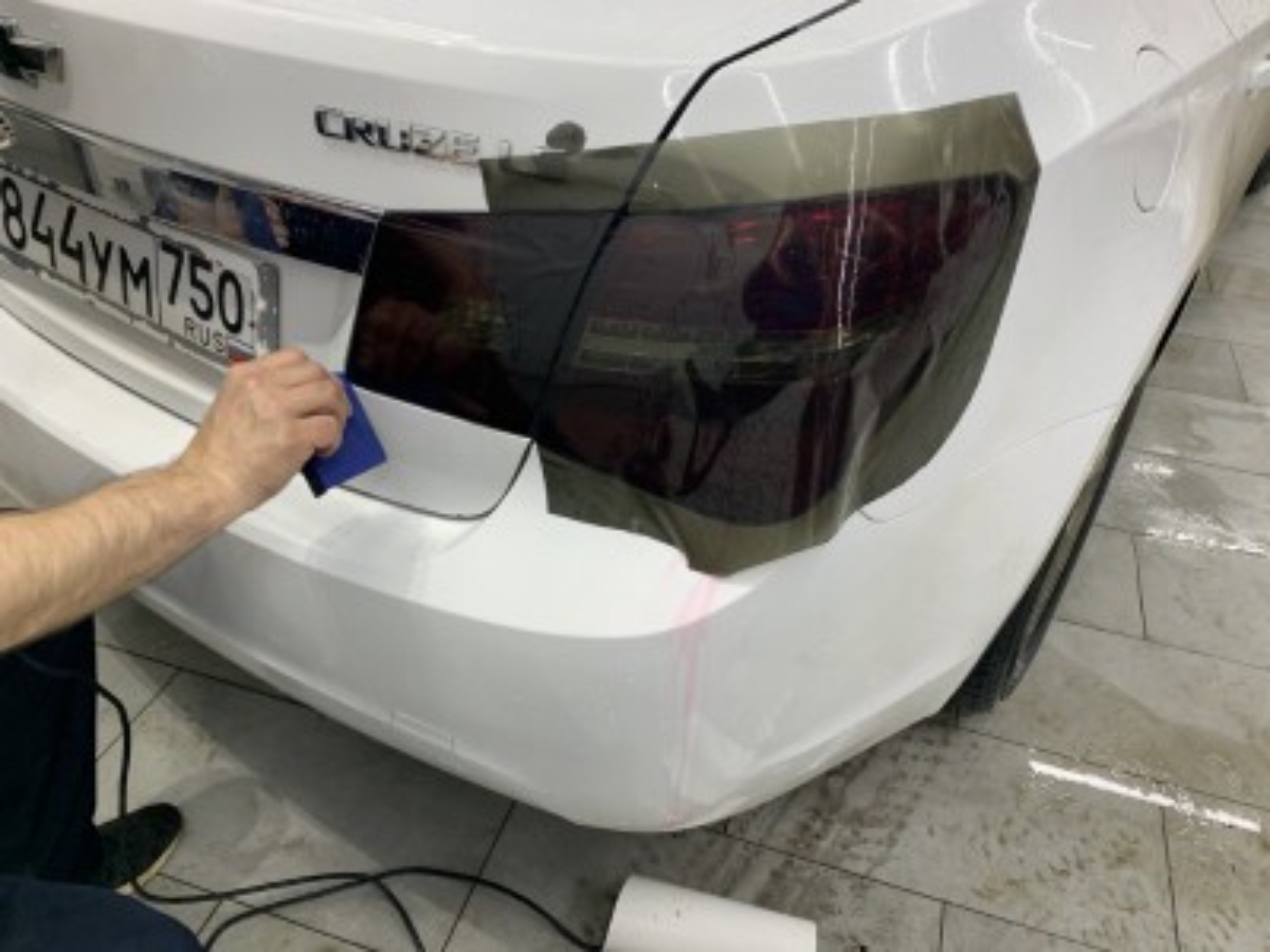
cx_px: 635
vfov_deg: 53.1
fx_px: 954
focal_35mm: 26
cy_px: 476
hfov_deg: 67.3
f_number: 1.8
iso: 80
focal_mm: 4.25
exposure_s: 1/100
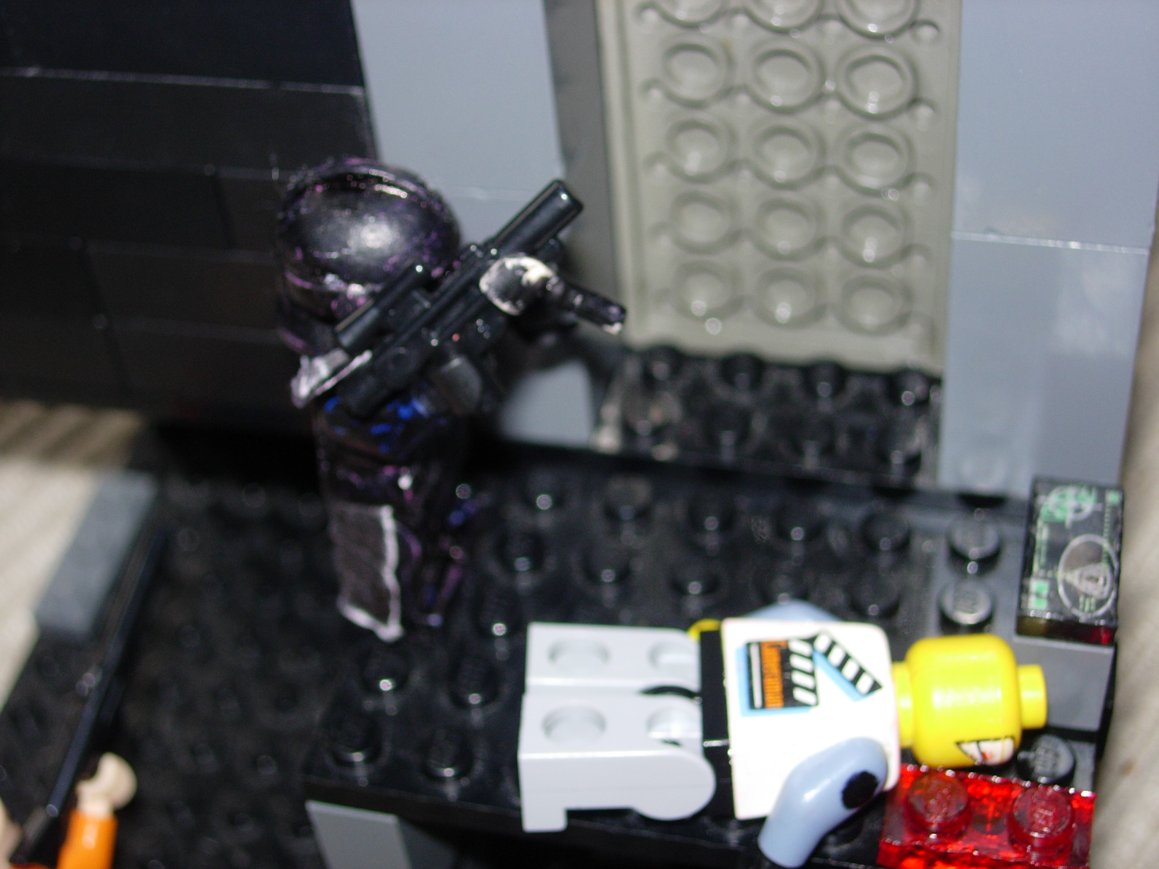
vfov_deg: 24.0
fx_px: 2042
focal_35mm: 61
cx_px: 580
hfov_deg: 31.7
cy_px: 434
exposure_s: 1/64
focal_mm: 12.7
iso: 79
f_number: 3.5
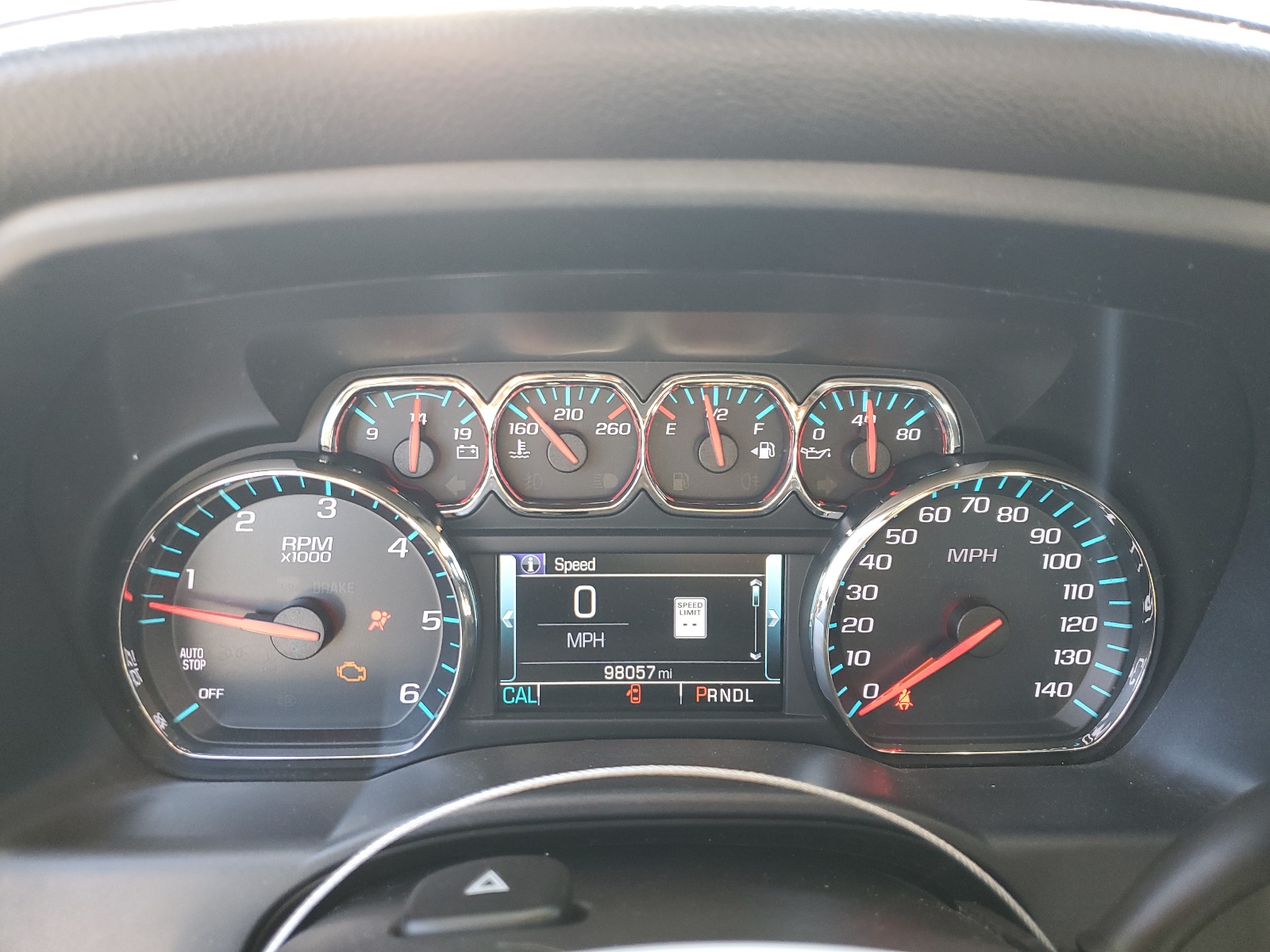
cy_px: 476
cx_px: 635
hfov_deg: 67.3
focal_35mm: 26
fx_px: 954
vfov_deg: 53.1
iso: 74
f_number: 1.5
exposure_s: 1/60.2
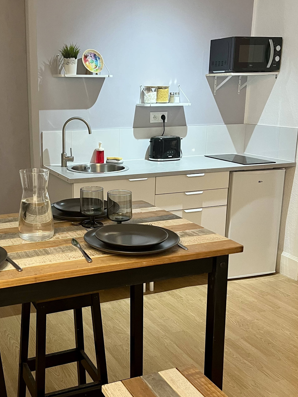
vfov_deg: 45.8
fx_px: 471
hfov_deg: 34.4
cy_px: 202
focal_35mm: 41
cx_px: 77
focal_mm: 5.1
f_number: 1.6
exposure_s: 1/50
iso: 200
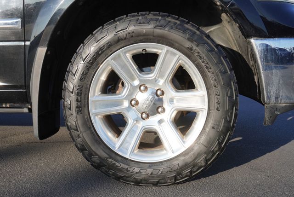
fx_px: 294
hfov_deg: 53.1
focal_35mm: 36
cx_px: 147
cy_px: 98
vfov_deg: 36.9
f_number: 5.6
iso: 100
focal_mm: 24
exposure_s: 1/250
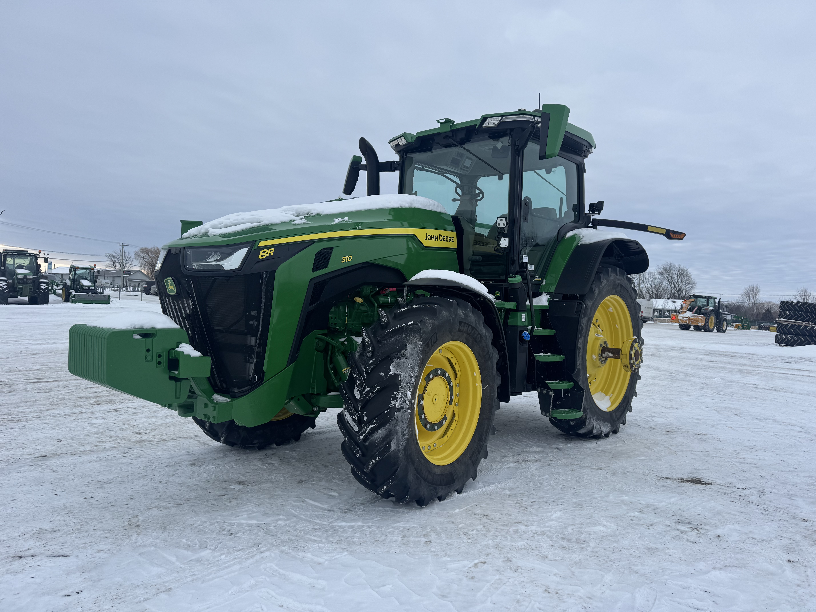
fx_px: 566
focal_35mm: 24
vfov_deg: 56.8
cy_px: 306
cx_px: 408
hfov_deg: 71.6
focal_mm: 6.76
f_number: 1.78
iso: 80
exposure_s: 1/2415
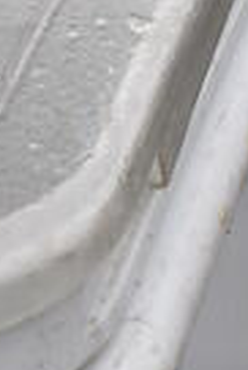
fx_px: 1865
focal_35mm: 181
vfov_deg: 11.1
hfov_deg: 7.4
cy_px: 475
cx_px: -215
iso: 200
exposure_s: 1/400
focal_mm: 18
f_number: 7.1
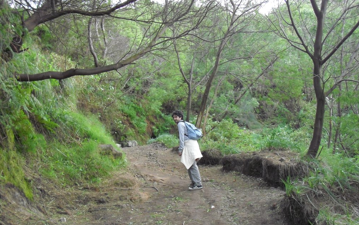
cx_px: 180
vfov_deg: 31.2
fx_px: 401
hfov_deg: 48.2
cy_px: 132
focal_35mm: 41
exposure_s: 1/100
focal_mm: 6.2
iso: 200
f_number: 2.8
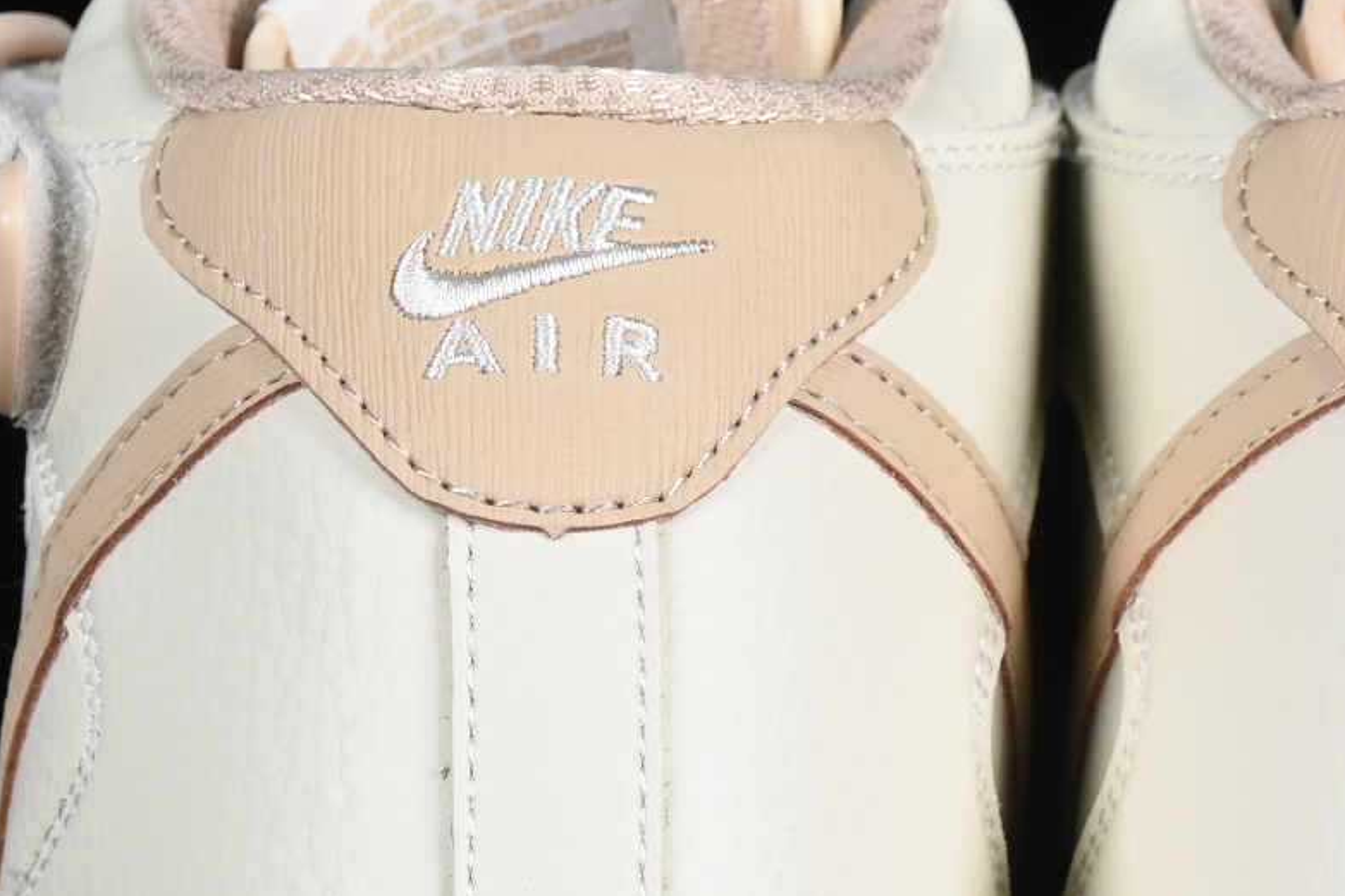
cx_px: 1140
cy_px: 616
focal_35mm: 267
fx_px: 9973
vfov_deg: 5.1
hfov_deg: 7.7
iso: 160
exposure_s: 1/80
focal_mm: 50
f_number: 8
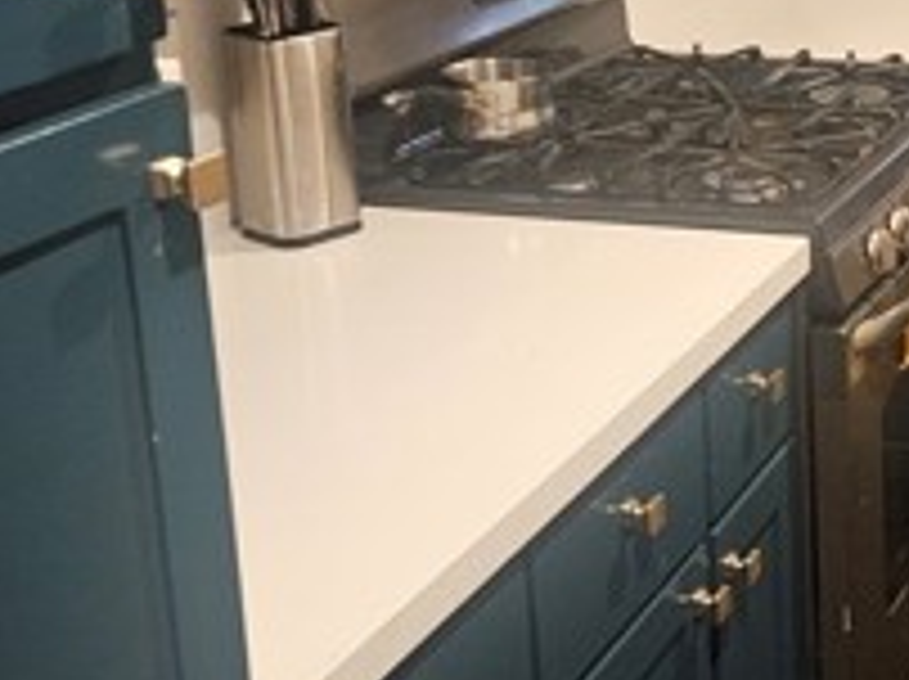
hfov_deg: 23.3
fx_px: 1915
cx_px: 1220
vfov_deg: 19.8
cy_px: 81
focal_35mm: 73
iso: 500
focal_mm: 5.4
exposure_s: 1/60
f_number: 1.8
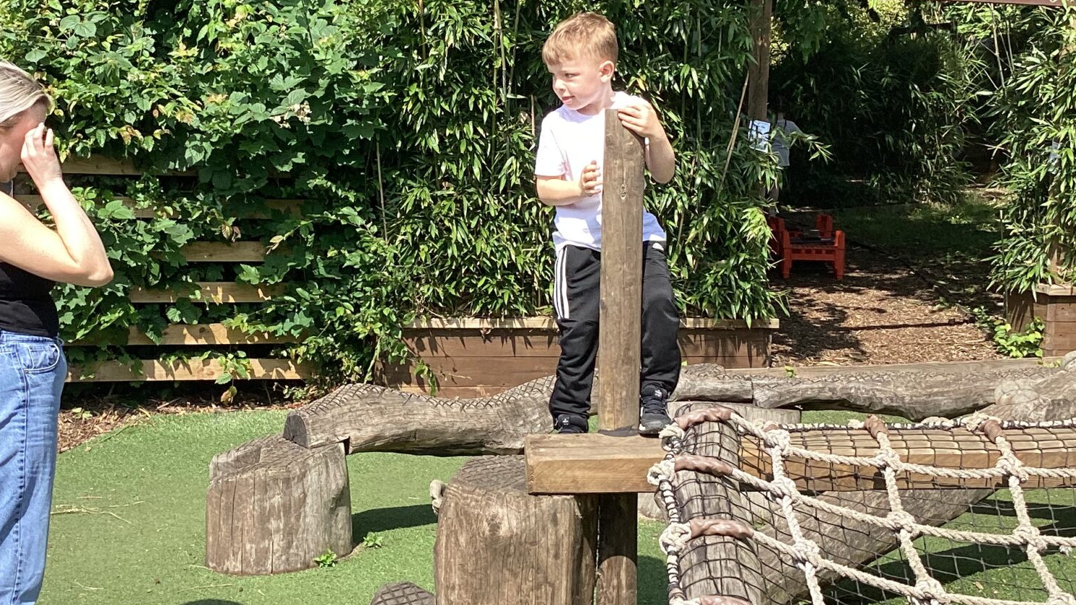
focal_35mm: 58
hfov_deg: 35.7
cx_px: 364
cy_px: 263
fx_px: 1655
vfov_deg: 20.7
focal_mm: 3.3
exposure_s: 1/715
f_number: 2.4
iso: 25
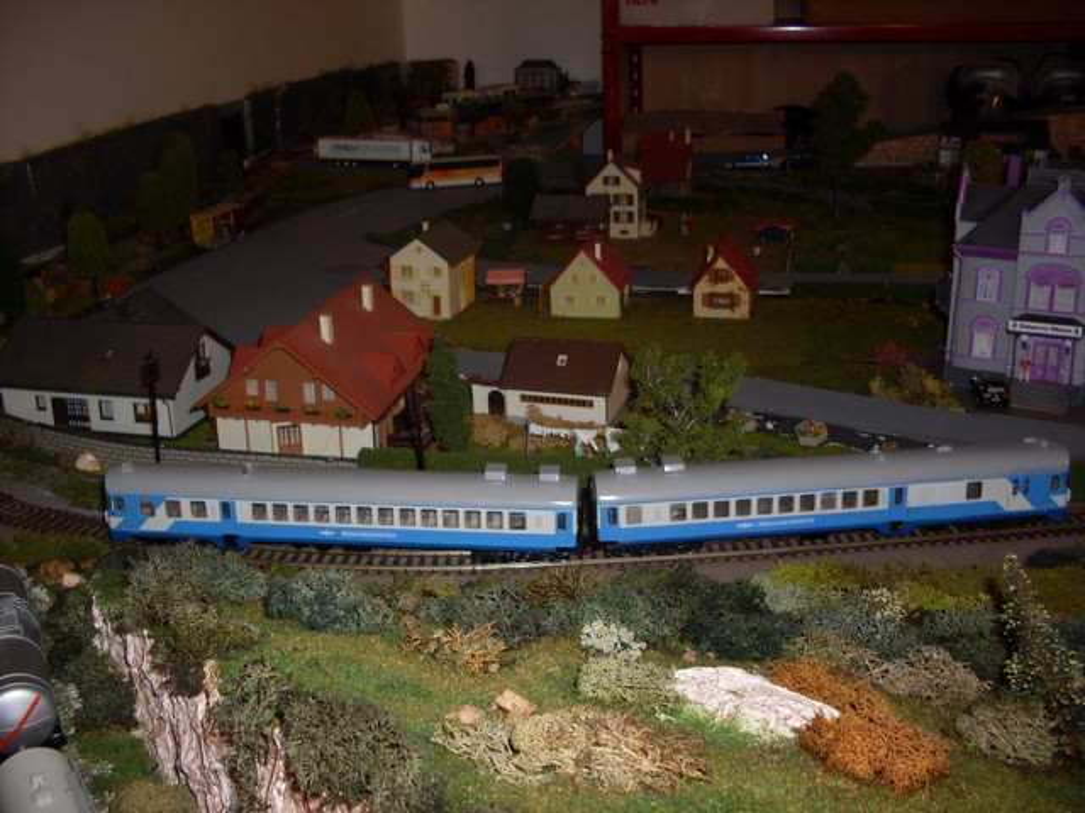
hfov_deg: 49.0
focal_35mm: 38
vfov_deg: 37.7
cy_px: 406
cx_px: 542
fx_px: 1191
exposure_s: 1/45
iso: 100
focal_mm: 6.3
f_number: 2.8
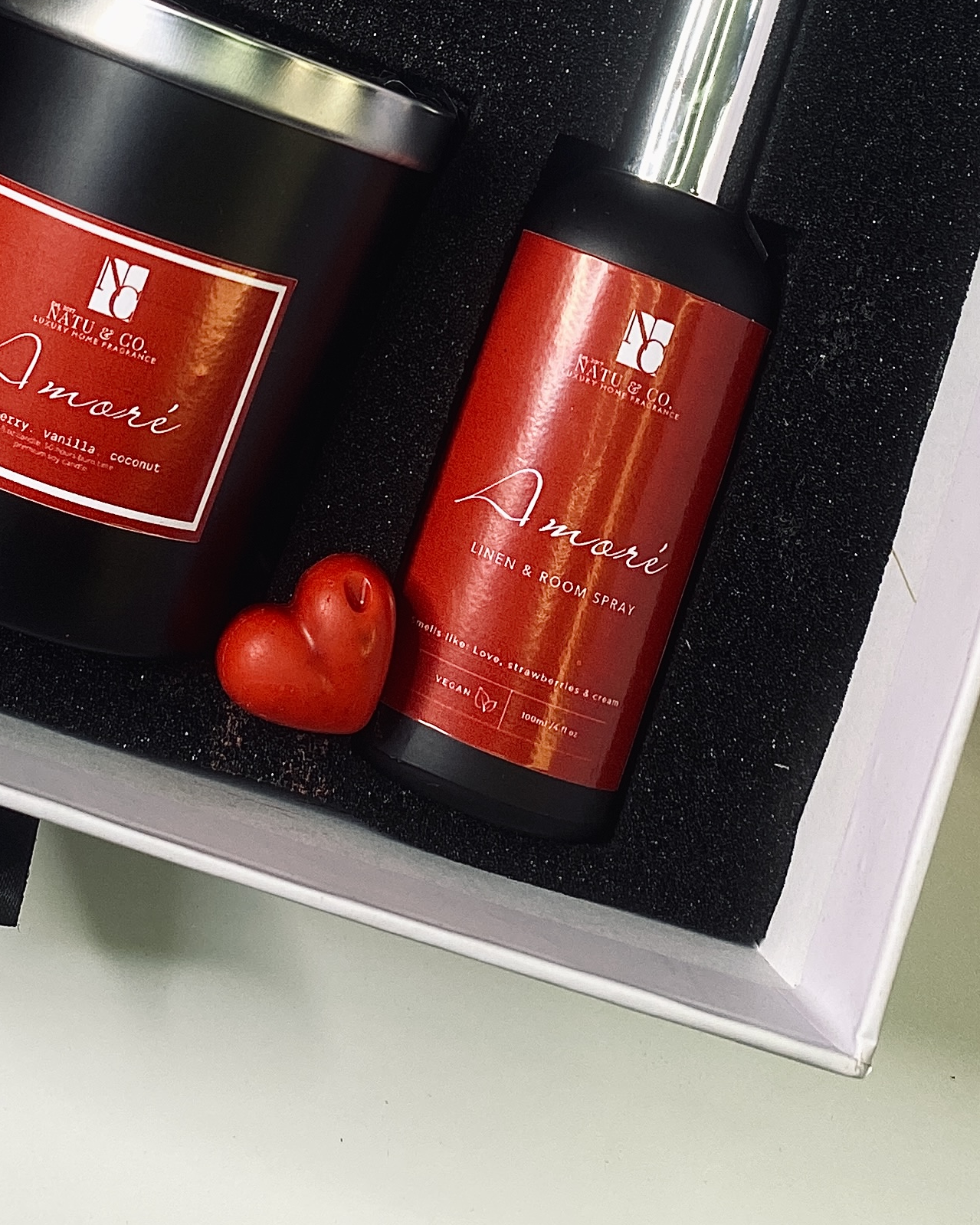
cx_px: 431
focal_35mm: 64
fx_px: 2321
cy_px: -182
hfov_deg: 23.8
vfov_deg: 26.8
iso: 50
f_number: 1.8
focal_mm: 4.25
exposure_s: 1/100
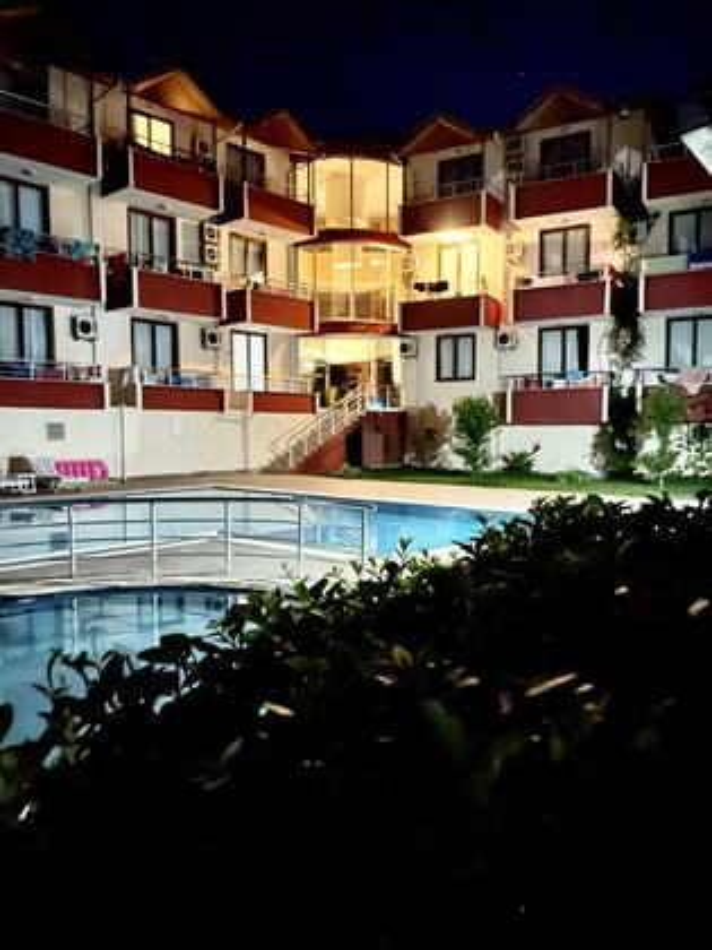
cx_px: 356
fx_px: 713
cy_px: 475
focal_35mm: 26
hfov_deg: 53.1
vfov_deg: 67.3
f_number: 1.6
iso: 1600
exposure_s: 1/4
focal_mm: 4.2
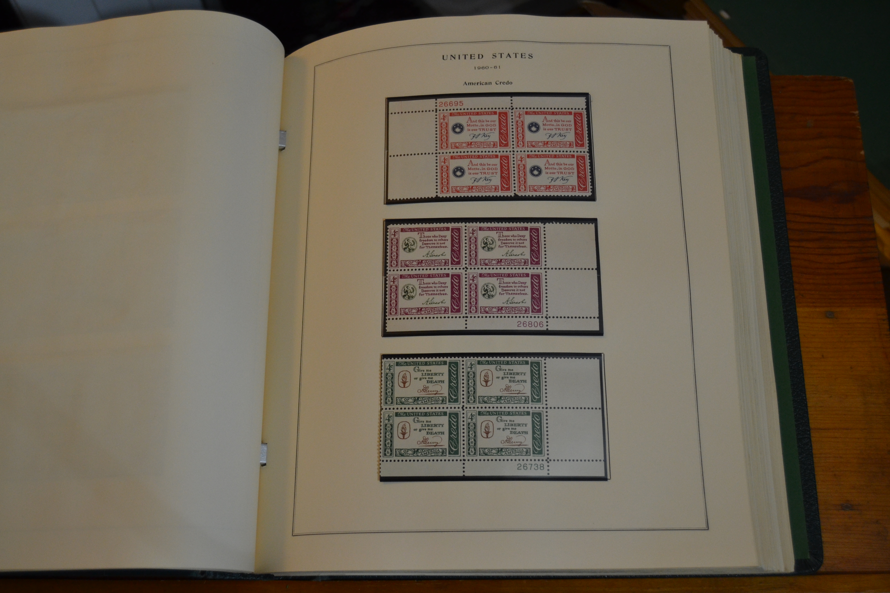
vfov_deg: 34.2
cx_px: 445
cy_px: 296
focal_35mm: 39
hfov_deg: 49.6
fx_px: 964
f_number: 4
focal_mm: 26
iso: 900
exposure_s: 1/60
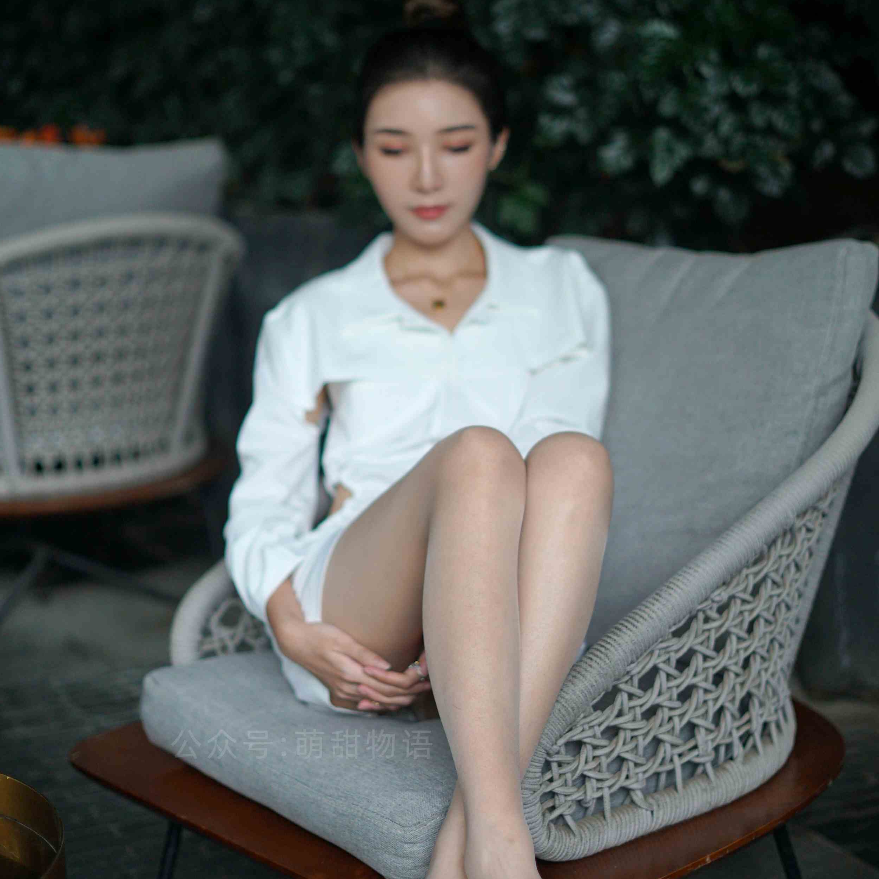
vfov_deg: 24.0
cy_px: 417
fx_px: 2068
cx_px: 450
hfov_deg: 24.0
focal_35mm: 72
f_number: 1.8
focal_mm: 50
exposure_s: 1/1000
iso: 320
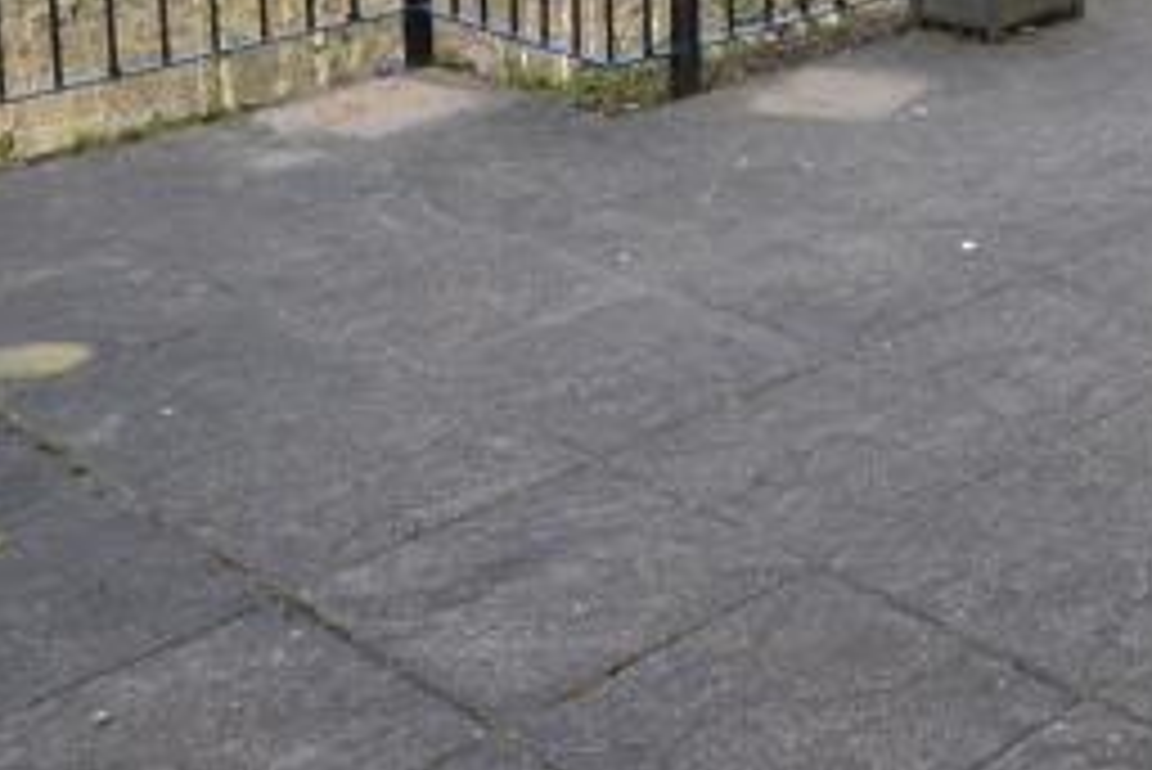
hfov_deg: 30.4
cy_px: -209
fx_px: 1921
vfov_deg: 20.8
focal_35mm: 60
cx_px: 1215
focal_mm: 10
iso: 100
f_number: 5.6
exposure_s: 1/125
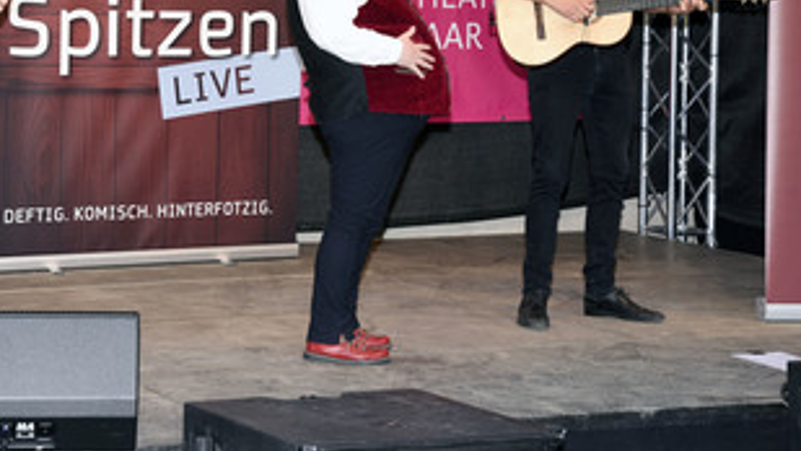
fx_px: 2146
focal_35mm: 101
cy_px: 73
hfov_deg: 21.1
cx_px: 286
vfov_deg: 11.9
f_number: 6.3
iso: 640
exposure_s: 1/125
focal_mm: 66
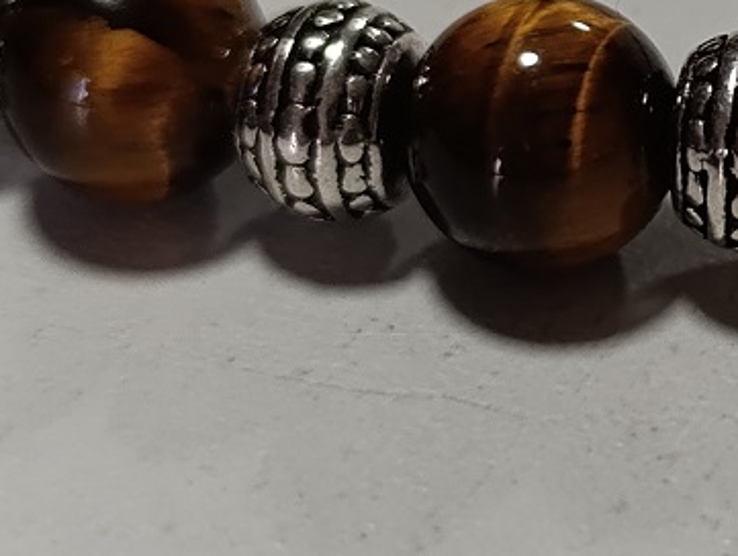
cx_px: 848
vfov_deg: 11.3
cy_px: 16
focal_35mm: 130
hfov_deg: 14.7
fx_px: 2776
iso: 640
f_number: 1.6
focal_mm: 6.14
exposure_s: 1/100
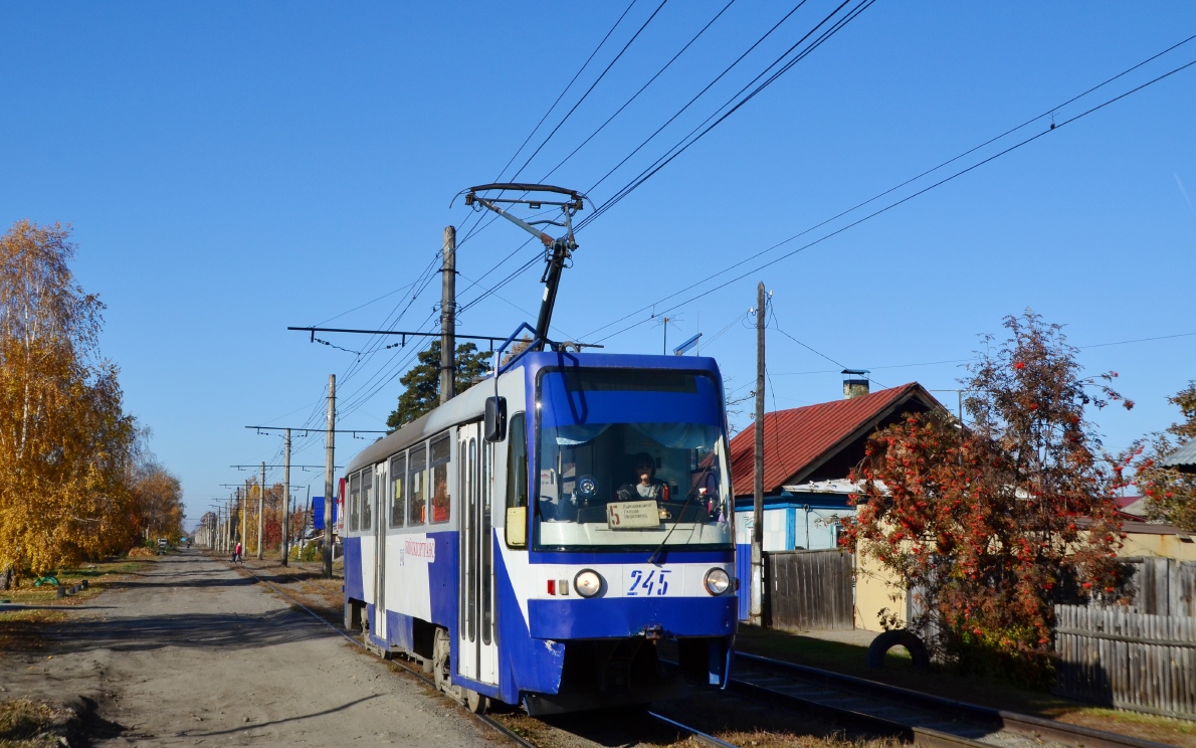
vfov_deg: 32.0
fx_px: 1304
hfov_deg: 49.3
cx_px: 600
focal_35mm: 40
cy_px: 371
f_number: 8
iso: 200
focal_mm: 26
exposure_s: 1/1250
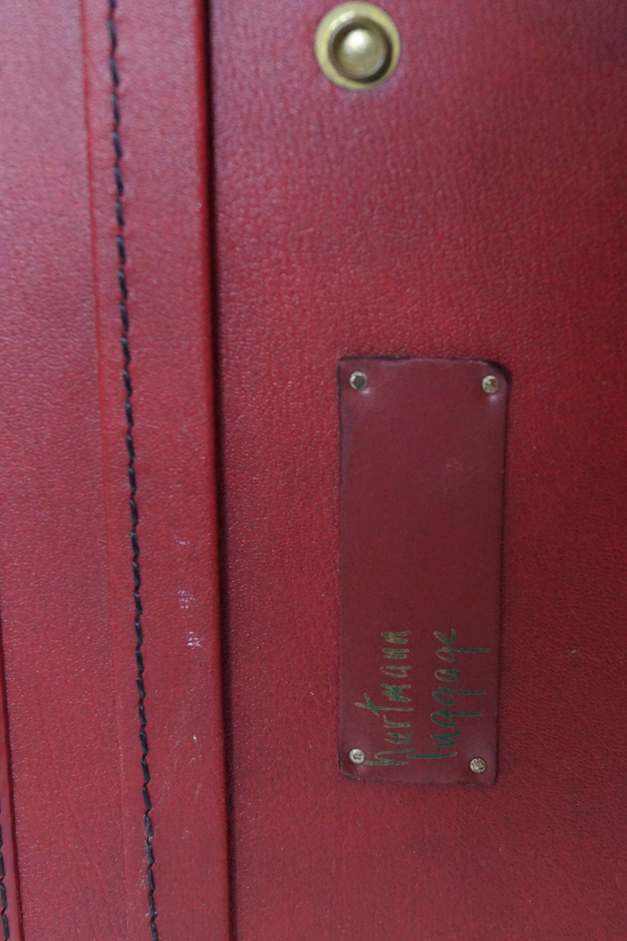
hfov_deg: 22.5
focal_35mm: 60
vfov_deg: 33.4
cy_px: 508
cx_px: 423
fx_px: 1567
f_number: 4.5
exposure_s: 1/100
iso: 3200
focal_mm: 28
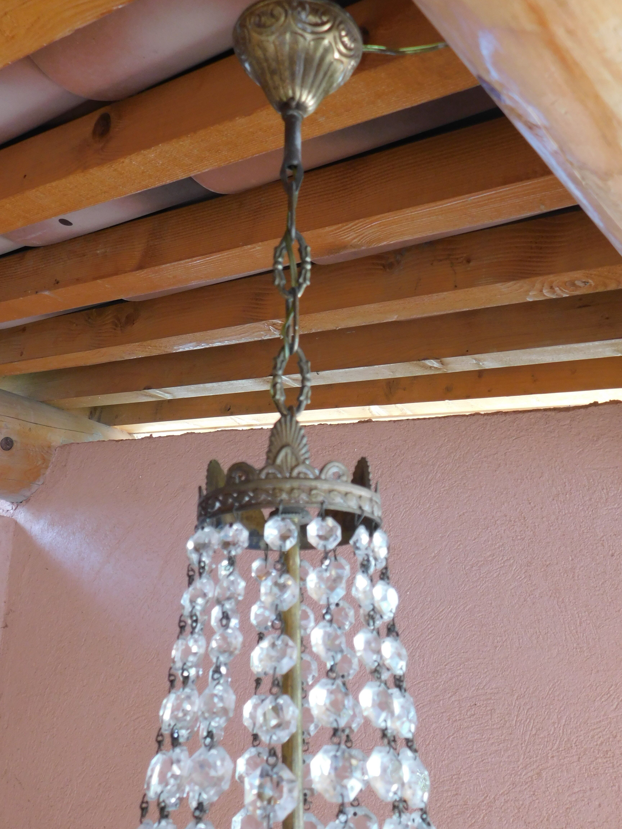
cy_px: 414
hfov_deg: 39.7
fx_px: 862
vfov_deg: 51.4
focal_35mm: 36
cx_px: 311
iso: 250
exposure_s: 1/30
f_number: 3.5
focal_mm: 6.3
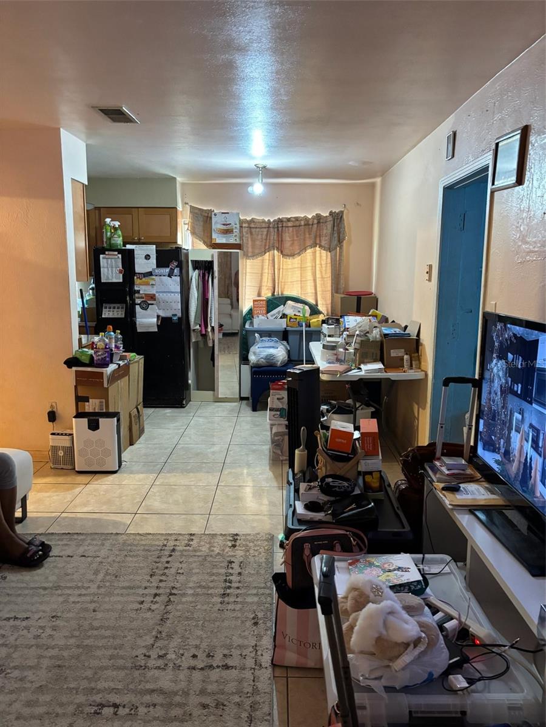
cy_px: 364
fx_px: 547
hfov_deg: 53.1
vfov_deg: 67.3
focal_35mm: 26
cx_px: 273
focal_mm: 5.96
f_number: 1.6
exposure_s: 1/60
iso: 500
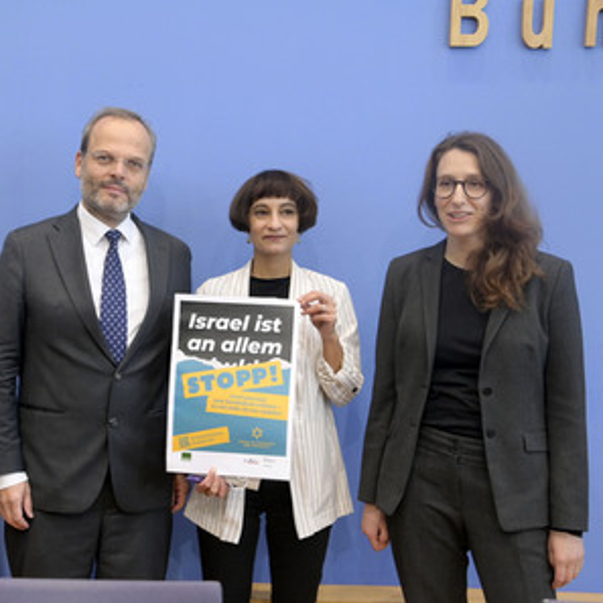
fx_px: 1143
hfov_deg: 29.2
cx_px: 165
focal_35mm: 58
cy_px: 303
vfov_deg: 29.6
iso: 4000
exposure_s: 1/400
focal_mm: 45
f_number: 5
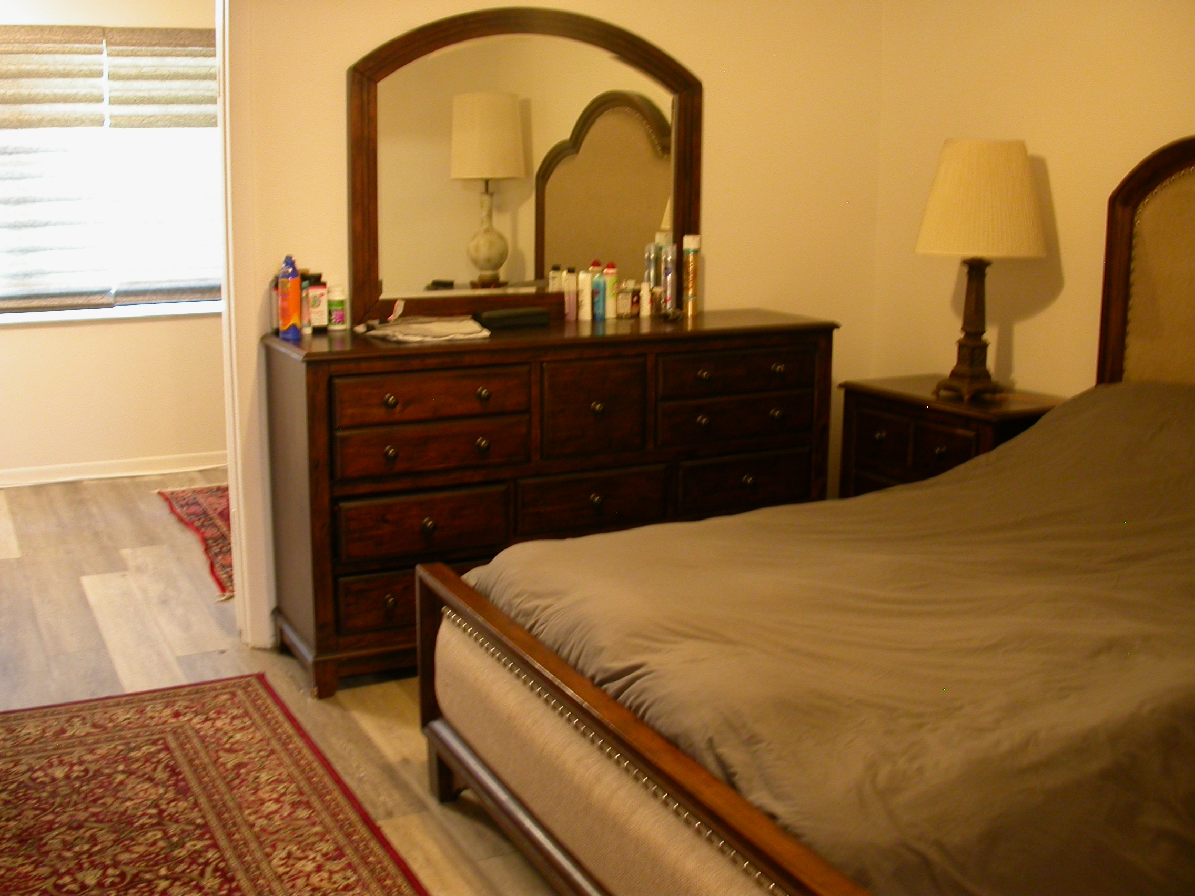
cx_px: 598
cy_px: 448
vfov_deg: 37.7
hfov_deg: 49.0
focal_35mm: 38
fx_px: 1312
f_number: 2.6
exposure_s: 1/4.1
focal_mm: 7.85
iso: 108
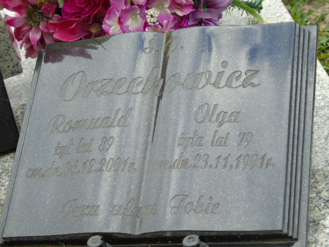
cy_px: 124
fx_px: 1026
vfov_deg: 13.7
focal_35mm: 108
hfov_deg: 18.2
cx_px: 164
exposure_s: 1/100
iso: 80
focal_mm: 19
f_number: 4.4
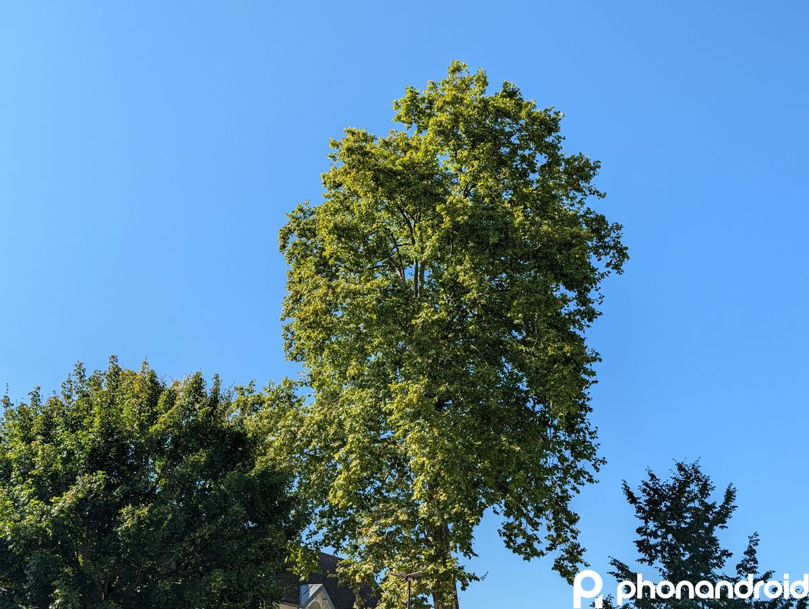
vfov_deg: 57.0
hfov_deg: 71.5
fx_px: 562
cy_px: 304
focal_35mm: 24
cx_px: 404
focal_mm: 6.9
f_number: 1.68
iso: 19
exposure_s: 1/840
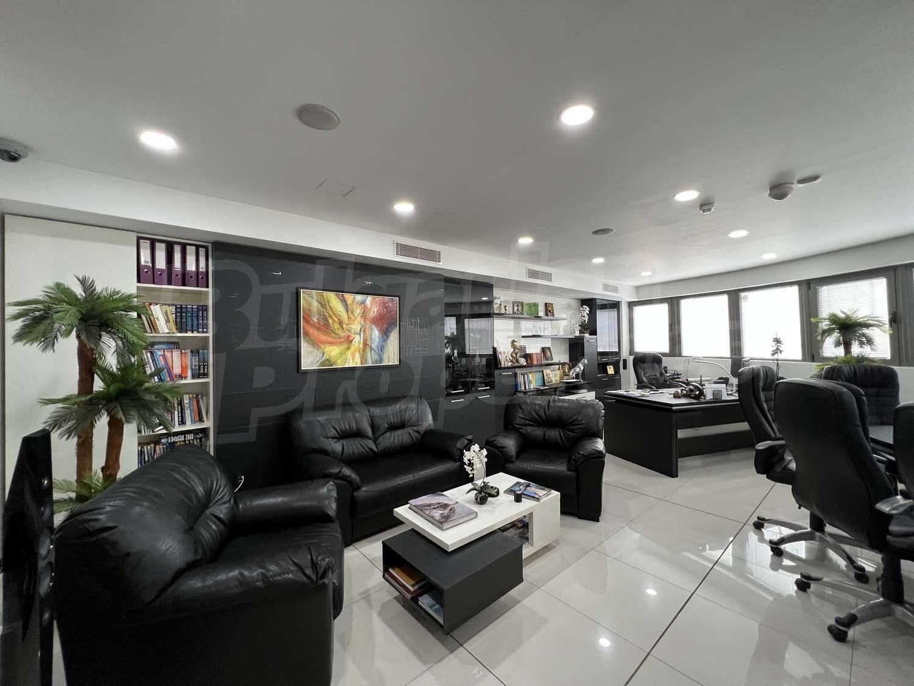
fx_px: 343
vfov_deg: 89.9
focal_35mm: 13
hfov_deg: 106.2
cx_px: 457
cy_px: 343
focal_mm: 1.57
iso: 250
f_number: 1.8
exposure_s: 1/100
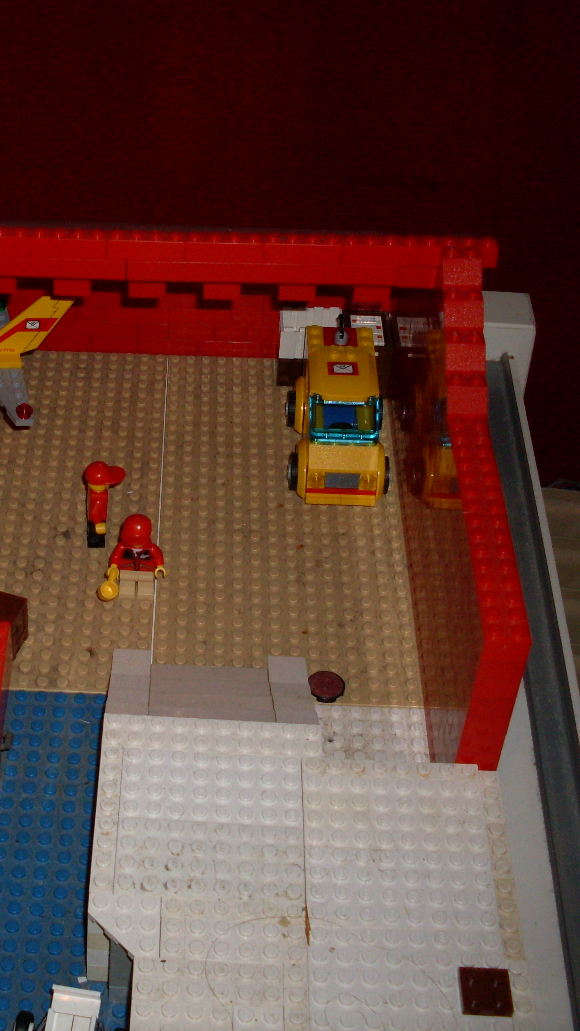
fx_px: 1531
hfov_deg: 21.2
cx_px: 103
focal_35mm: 56
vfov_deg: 37.2
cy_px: 514
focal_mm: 6.3
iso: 100
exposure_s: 1/45
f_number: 2.8
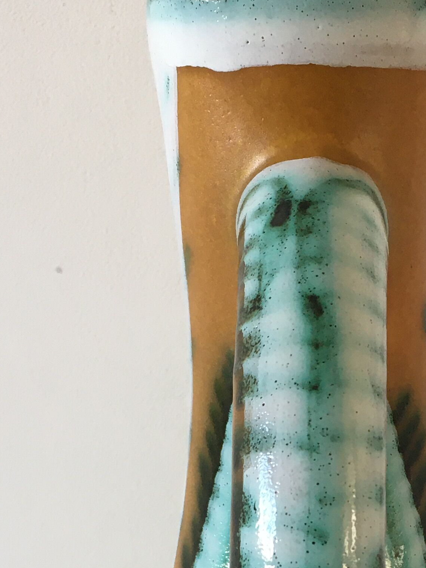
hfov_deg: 18.8
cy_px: 573
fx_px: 1264
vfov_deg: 24.2
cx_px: 377
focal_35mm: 77
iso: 32
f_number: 2.2
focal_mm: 4.15
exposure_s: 1/33
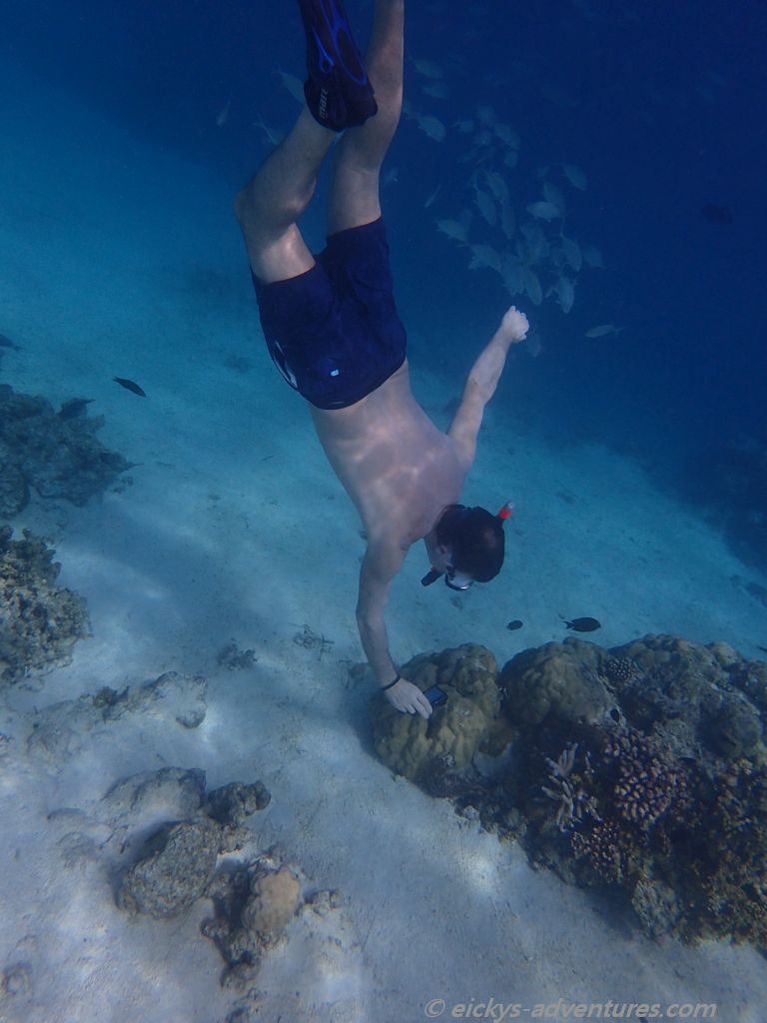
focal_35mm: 25
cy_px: 512
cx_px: 384
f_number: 8
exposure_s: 1/320
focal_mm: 4.5
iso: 100
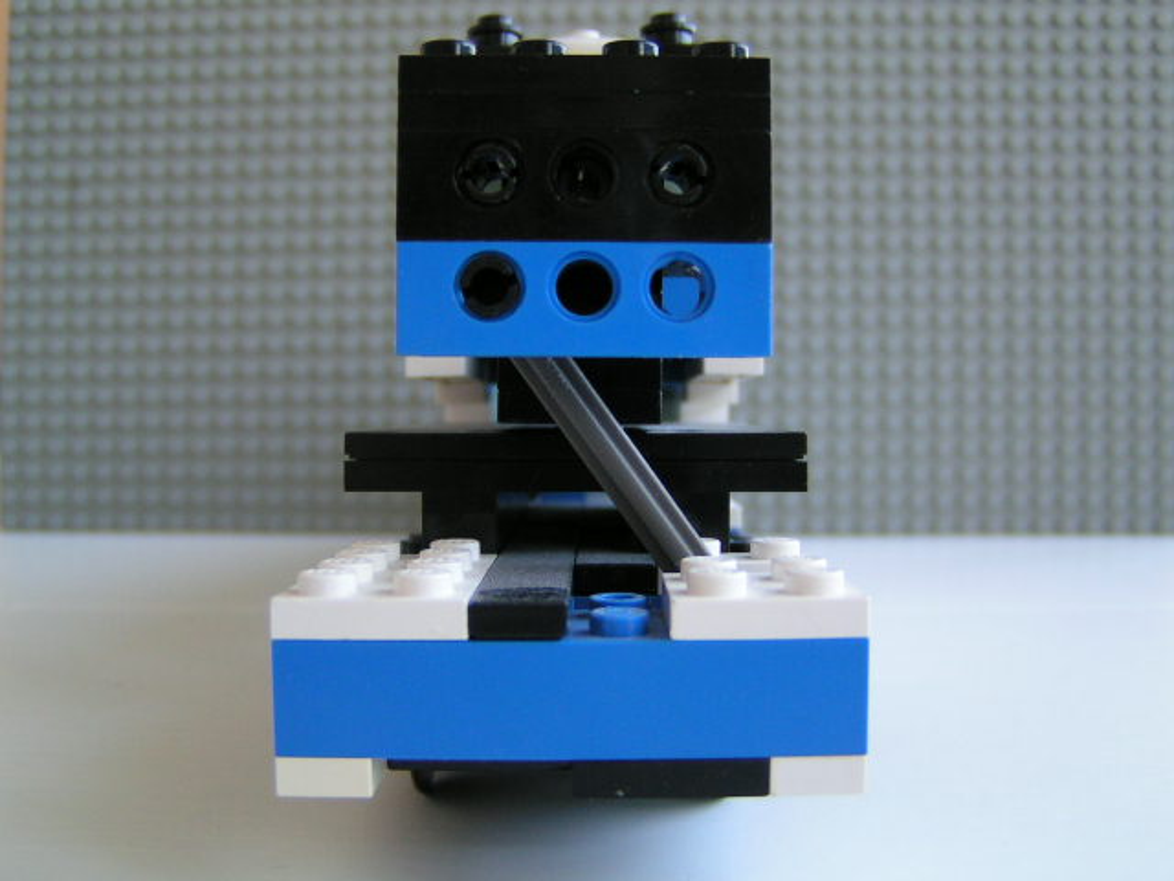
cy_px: 440
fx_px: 1289
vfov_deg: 37.7
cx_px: 587
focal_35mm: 38
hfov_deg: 49.0
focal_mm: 5.8
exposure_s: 1/40
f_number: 2.8
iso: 80
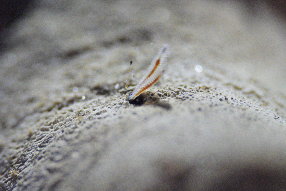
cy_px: 96
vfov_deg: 10.2
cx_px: 143
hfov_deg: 15.2
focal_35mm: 135
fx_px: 1073
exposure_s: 1/60
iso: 16000
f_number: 3.5
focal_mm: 90
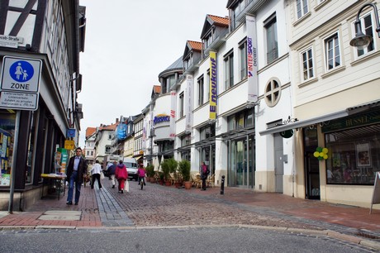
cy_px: 126
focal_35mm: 27
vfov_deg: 47.9
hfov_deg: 67.4
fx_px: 285
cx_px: 190
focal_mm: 18
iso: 320
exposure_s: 1/250
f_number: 11
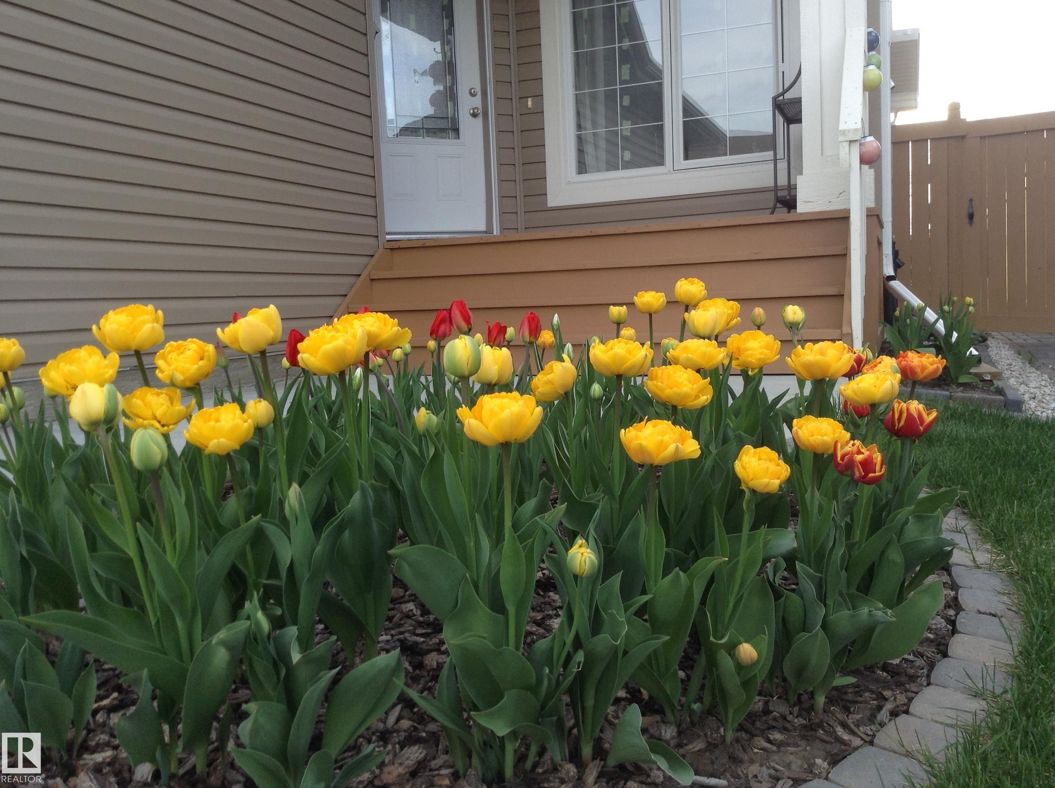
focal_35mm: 33
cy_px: 394
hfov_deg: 55.4
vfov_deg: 42.8
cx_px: 528
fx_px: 1004
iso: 32
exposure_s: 1/120
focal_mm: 3.3
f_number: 2.4
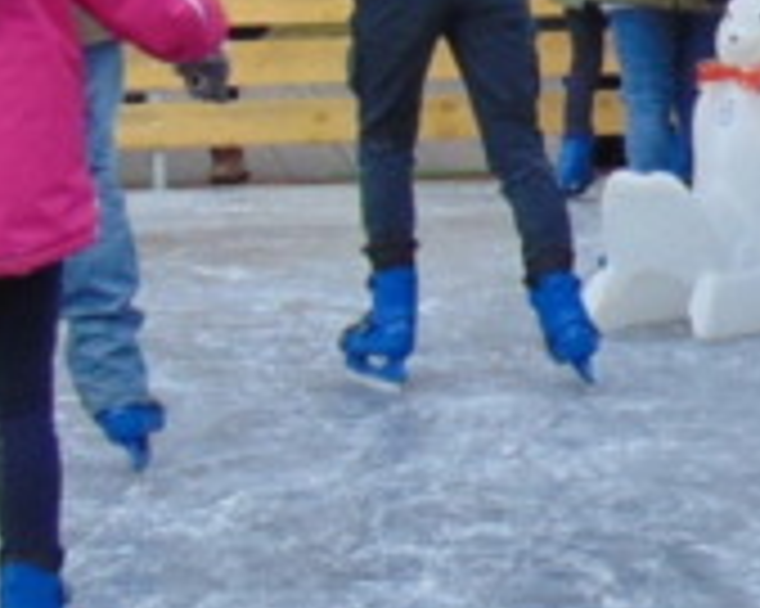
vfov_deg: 8.3
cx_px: 1282
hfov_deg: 10.0
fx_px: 4159
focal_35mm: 185
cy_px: 171
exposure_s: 1/160
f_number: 3
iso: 80
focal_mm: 4.5
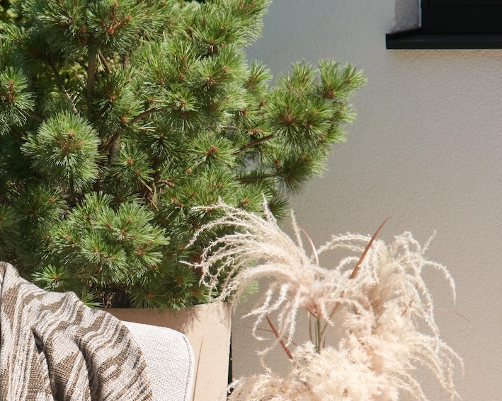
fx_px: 3506
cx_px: 35
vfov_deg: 6.6
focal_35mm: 236
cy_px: 248
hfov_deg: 8.2
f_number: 9
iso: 400
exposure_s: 1/1000
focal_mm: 85
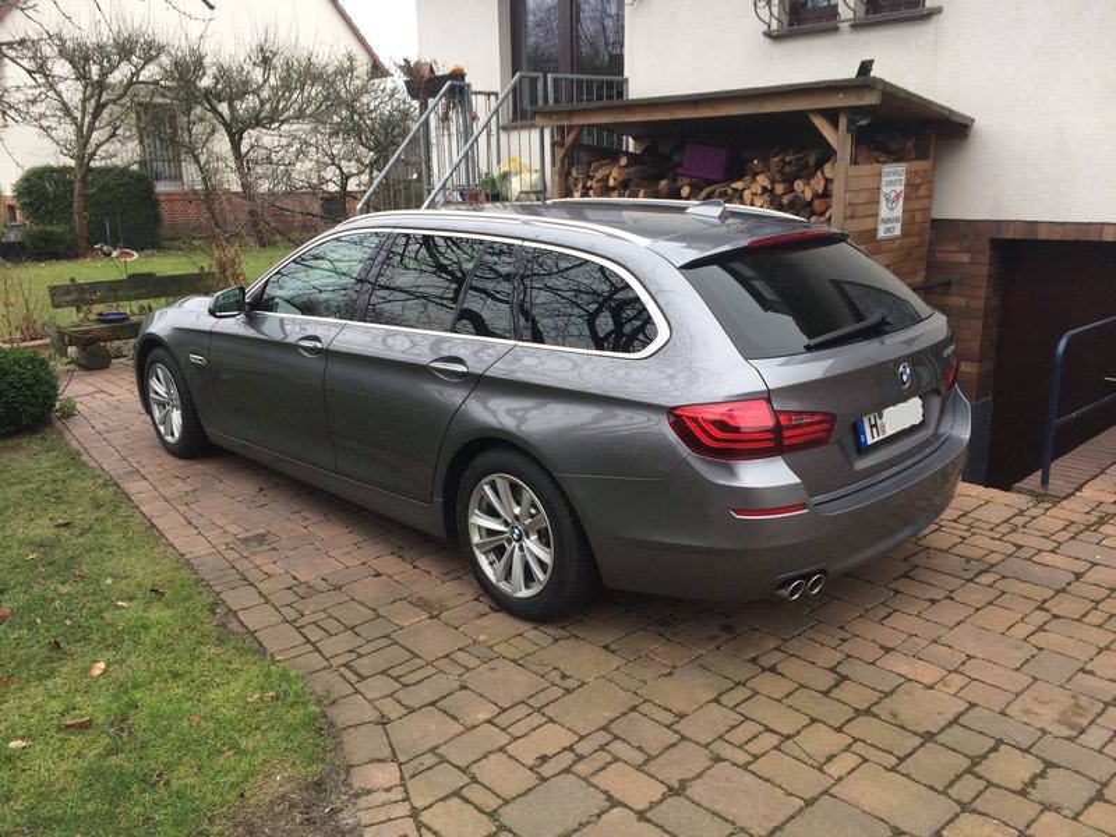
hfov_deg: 61.7
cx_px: 558
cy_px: 418
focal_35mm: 29
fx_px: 935
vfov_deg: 48.2
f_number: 2.2
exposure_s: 1/100
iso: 40
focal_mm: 4.15
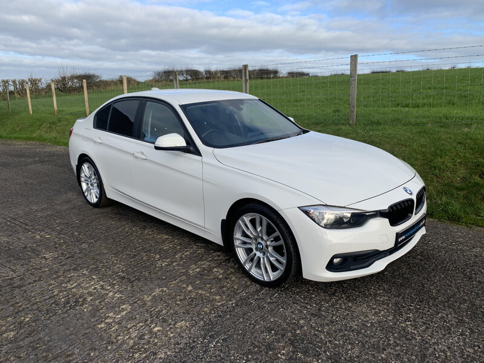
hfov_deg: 67.3
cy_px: 182
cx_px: 242
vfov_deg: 53.1
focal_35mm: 26
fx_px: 364
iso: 25
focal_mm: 4.25
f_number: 1.8
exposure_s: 1/1124
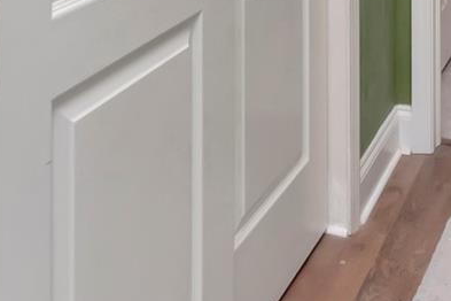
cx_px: 351
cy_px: -250
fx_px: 764
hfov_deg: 32.1
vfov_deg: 17.7
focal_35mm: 61
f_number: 8
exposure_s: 1/160
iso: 500
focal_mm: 10
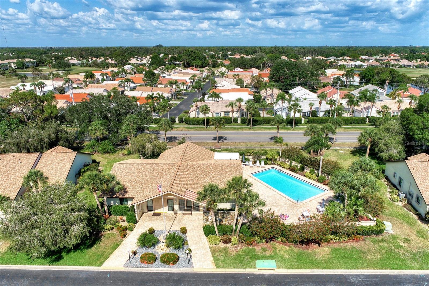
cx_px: 214
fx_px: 286
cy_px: 143
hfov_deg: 73.8
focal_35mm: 24
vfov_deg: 53.1
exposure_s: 1/800
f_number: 5.6
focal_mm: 8.8
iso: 100
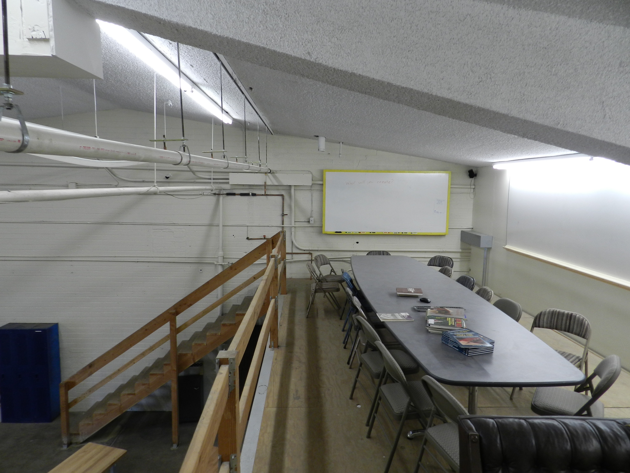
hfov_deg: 73.9
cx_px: 315
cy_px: 236
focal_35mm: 23
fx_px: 419
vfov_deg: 58.9
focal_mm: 4
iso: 160
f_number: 3.4
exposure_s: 1/30
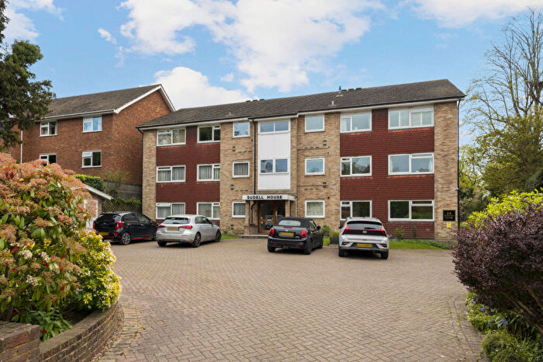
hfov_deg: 84.0
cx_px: 272
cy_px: 181
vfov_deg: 61.9
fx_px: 302
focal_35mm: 20
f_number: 8
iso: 200
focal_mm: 20
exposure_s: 1/200
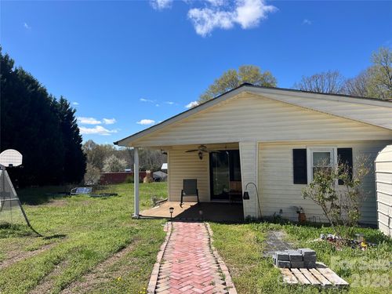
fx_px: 294
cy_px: 147
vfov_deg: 53.1
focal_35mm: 26
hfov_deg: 67.3
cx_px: 196
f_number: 1.6
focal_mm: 5.1
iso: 50
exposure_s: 1/3311
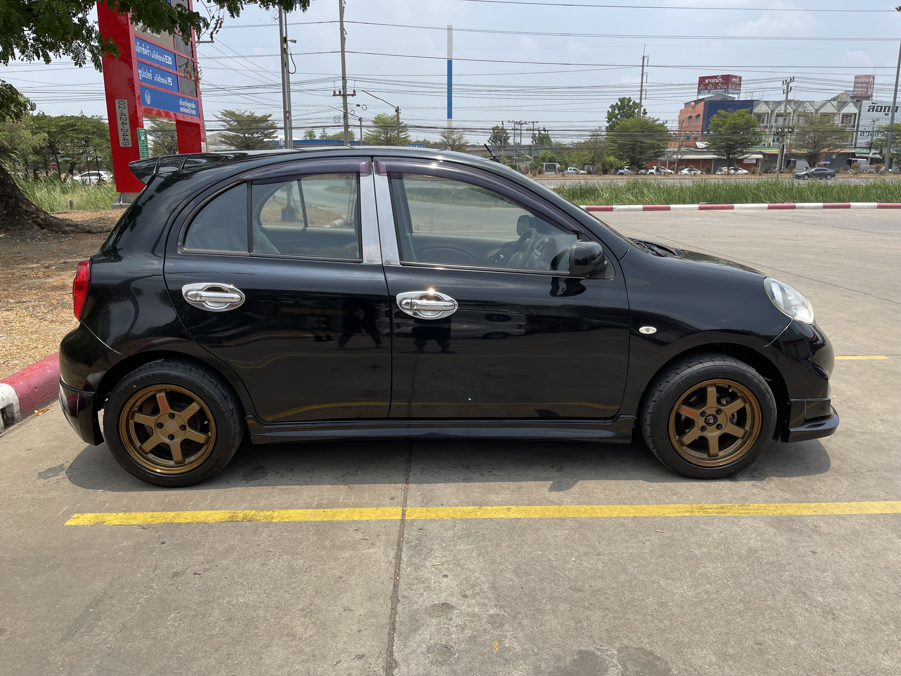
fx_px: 677
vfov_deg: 53.1
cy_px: 338
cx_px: 450
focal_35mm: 26
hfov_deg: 67.3
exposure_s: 1/2597
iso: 32
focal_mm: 5.1
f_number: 1.6
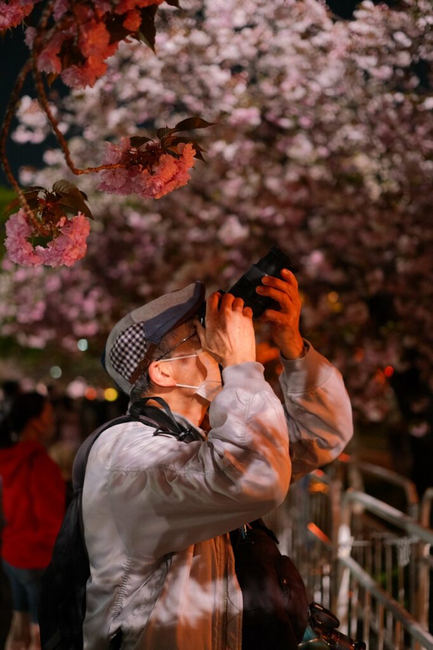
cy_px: 325
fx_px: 903
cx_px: 216
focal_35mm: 50
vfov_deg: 39.6
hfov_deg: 27.0
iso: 1600
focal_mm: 33
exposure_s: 1/52
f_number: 1.4
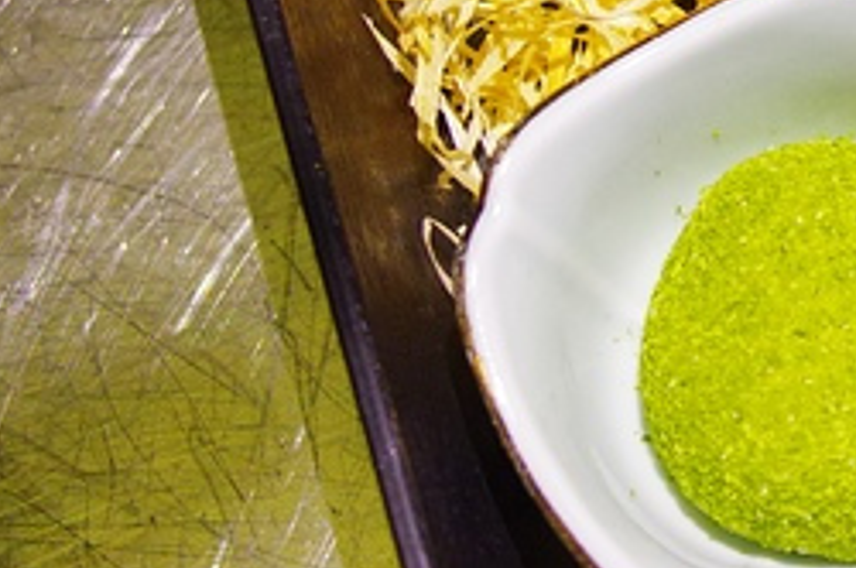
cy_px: -128
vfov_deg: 10.4
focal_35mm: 129
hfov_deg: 15.1
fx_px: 3063
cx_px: 1130
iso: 1600
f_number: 4.5
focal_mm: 31
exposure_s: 1/125
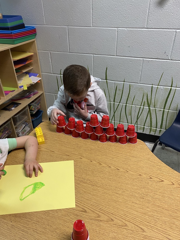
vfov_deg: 67.3
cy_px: 120
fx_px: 180
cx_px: 90
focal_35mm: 26
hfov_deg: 53.1
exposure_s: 1/60
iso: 160
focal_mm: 4.25
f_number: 1.8
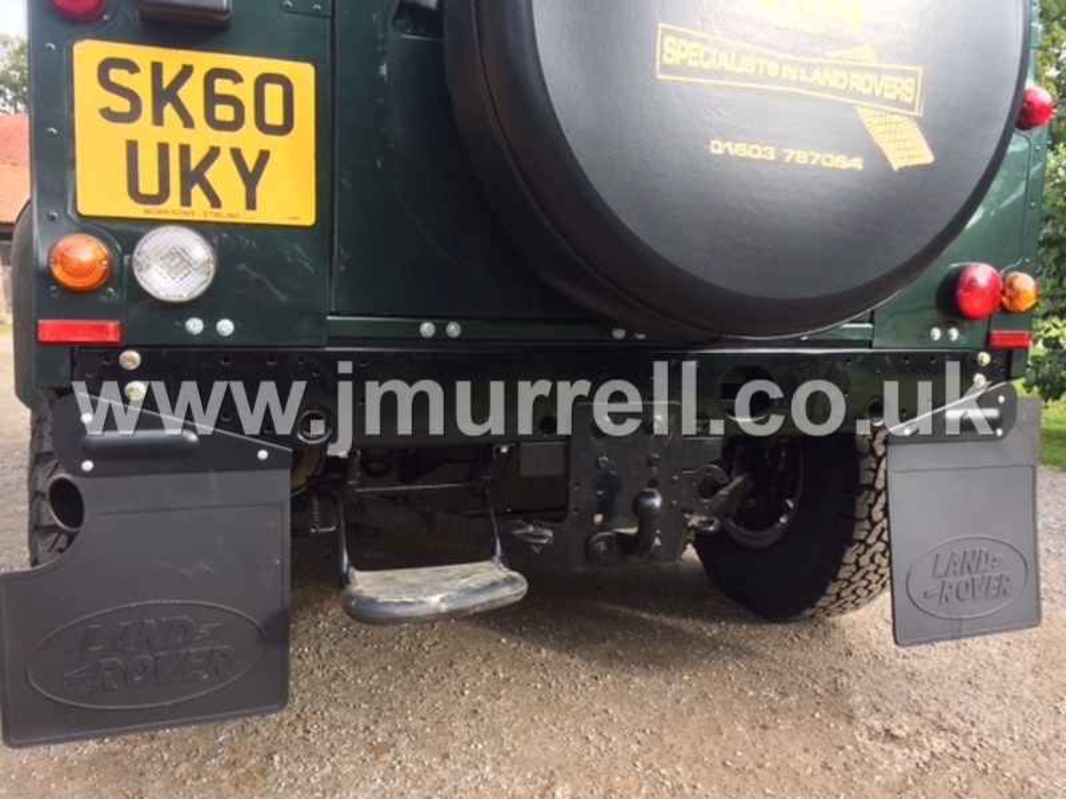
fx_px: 893
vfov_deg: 48.2
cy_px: 400
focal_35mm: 29
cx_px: 533
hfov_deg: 61.7
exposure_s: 1/214
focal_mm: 4.15
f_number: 2.2
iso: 32
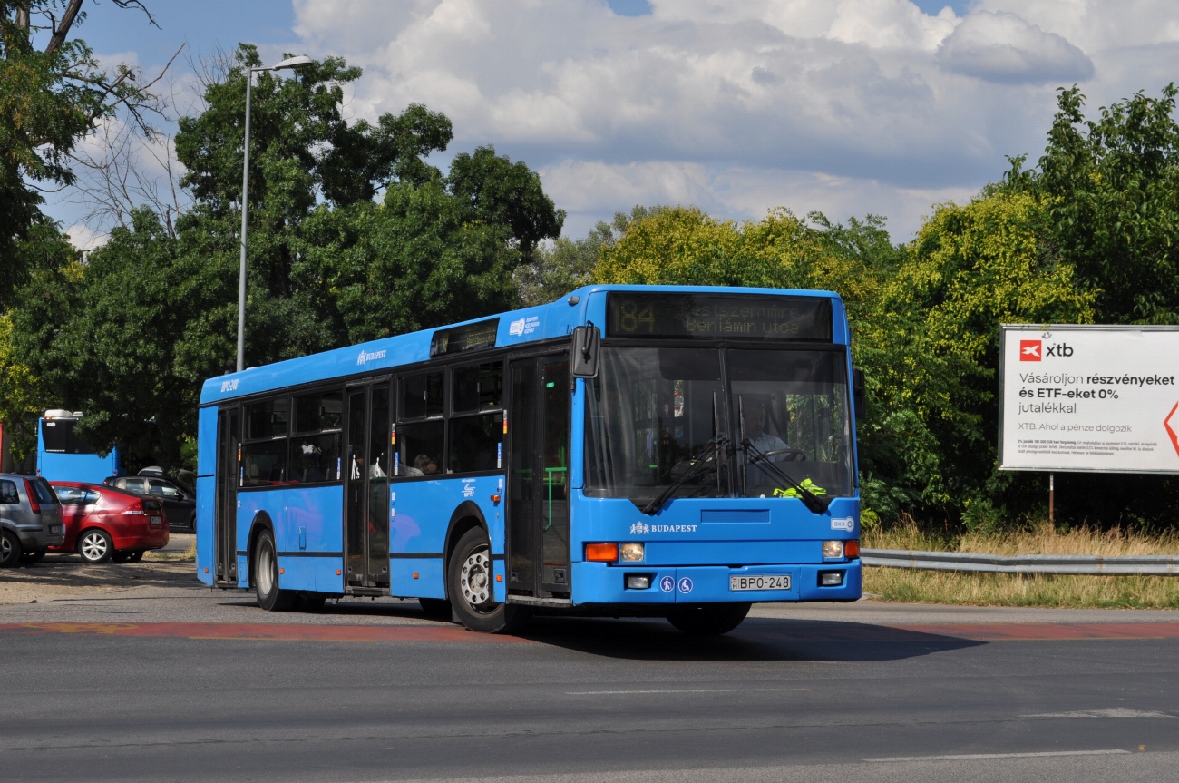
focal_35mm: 82
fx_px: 2698
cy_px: 392
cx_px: 590
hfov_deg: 24.6
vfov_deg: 16.5
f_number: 10
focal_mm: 55
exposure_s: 1/400
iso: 200
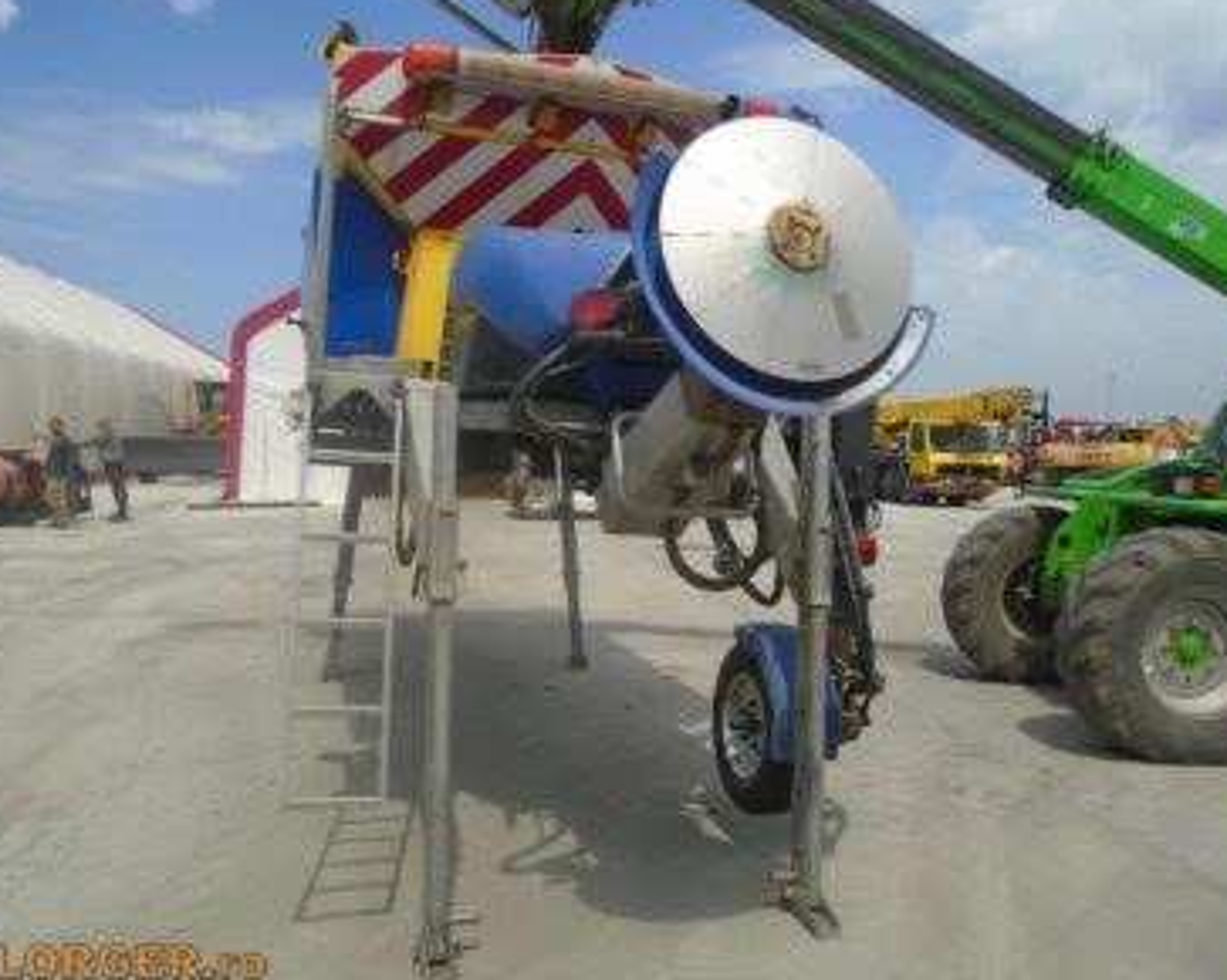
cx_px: 652
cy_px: 487
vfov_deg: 51.5
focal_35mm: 28
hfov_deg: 62.2
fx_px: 1016
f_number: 8
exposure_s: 1/250
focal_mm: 4.6
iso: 100
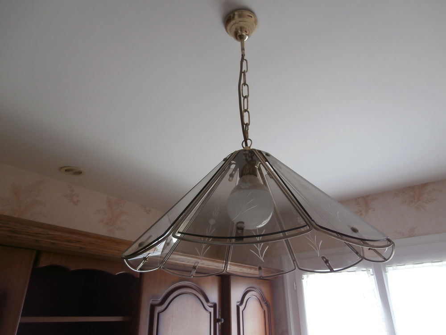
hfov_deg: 71.6
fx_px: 309
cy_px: 168
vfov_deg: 56.8
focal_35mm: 24
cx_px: 223
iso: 125
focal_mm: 4.2
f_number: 3
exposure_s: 1/30
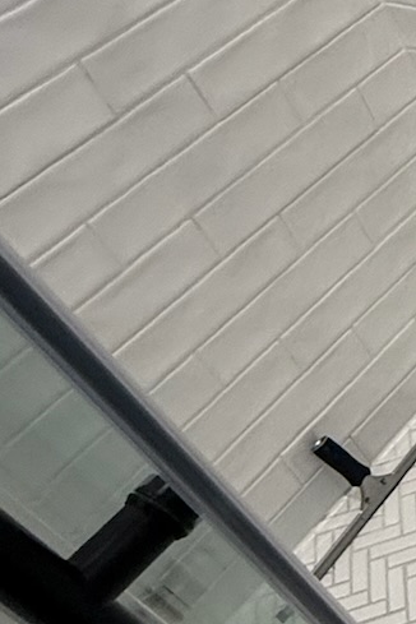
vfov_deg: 32.8
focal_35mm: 61
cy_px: 359
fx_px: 1057
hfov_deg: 16.7
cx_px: 837
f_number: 2.2
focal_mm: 2.22
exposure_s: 1/120
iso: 250
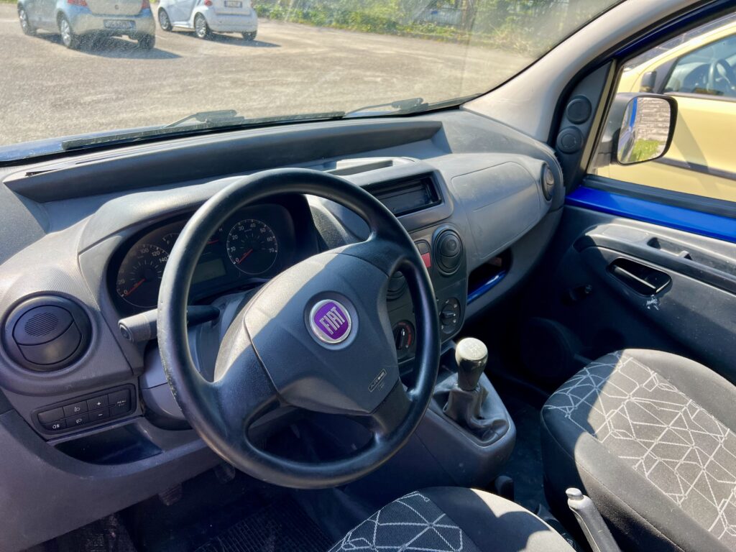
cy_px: 276
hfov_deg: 67.3
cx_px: 368
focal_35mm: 26
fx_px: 553
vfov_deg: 53.1
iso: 50
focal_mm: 5.7
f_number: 1.5
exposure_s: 1/499
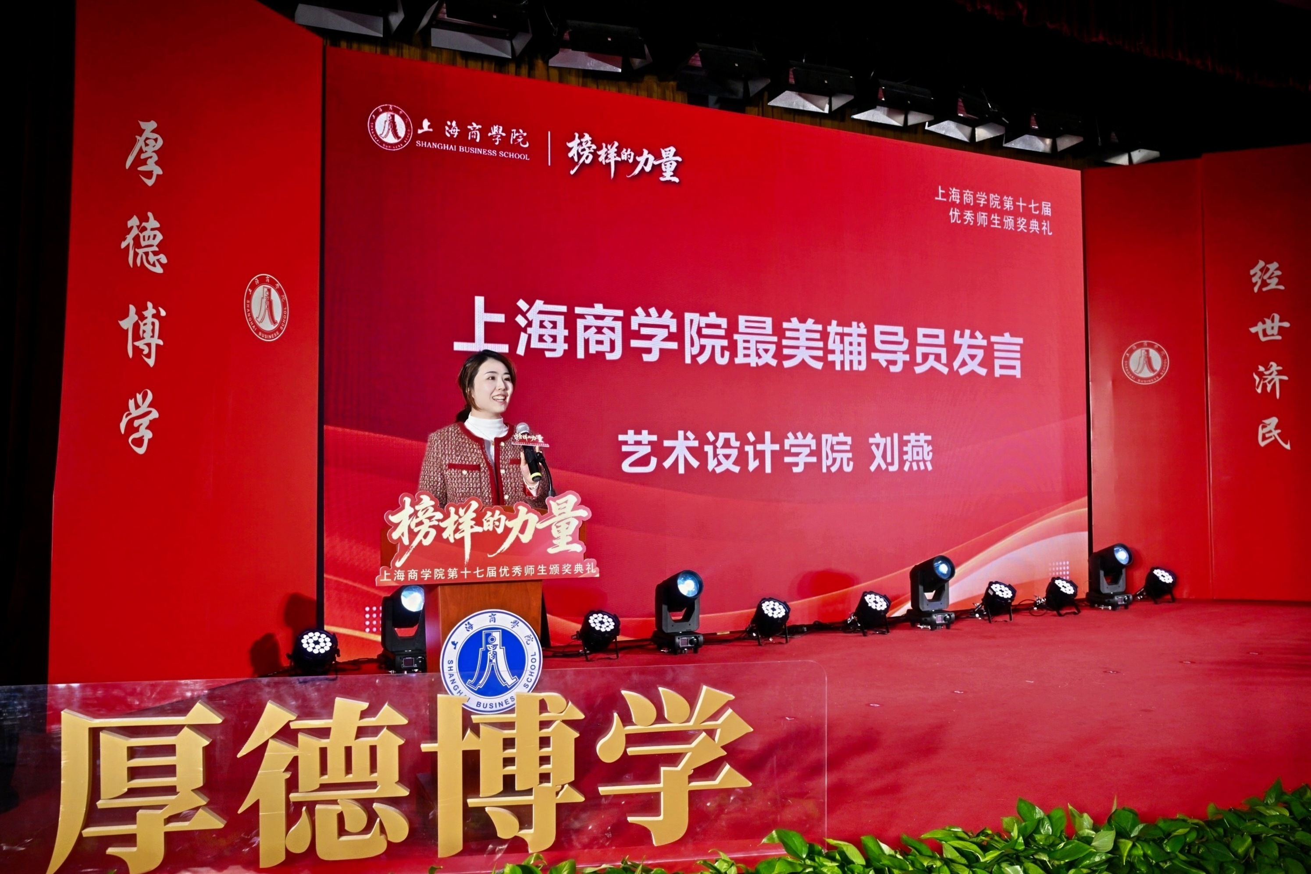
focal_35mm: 30
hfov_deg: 61.9
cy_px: 437
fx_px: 1092
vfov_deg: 43.6
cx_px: 656
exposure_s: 1/250
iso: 320
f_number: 4.5
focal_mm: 30
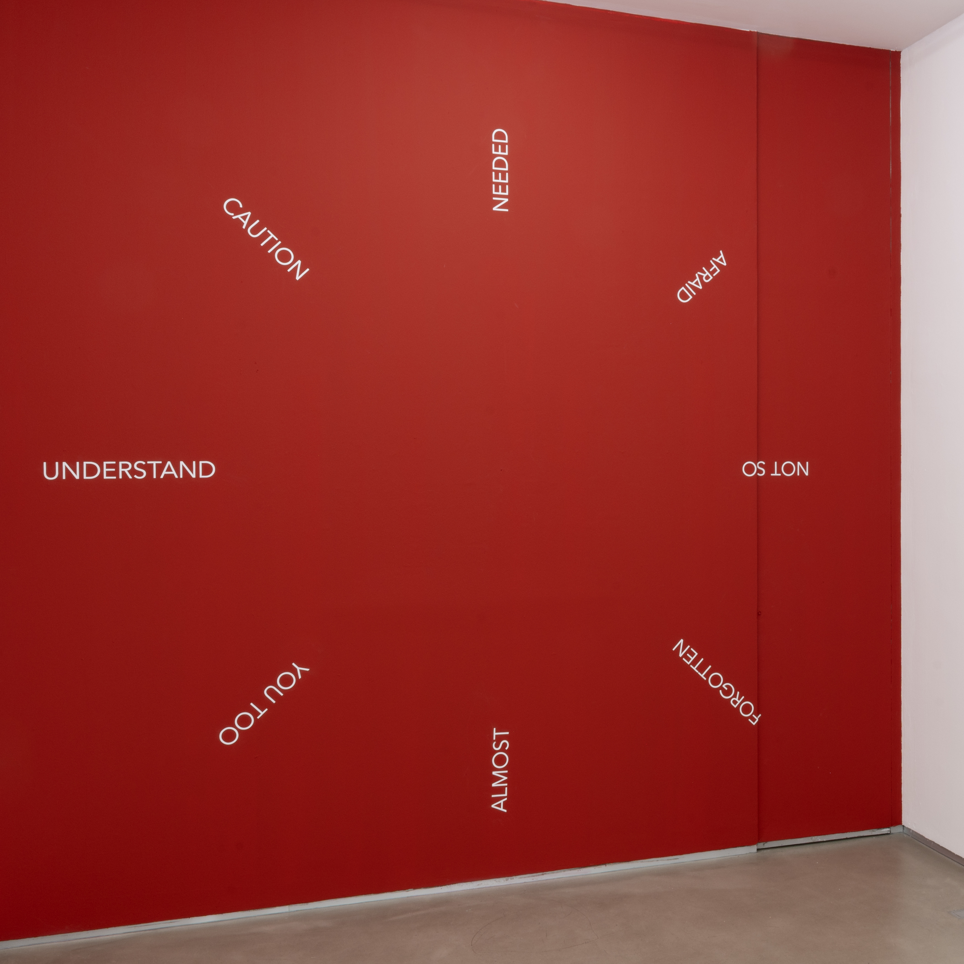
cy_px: 464
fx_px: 1197
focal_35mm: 38
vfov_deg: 43.9
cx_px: 809
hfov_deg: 41.4
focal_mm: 19
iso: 64
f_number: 16
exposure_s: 1.6
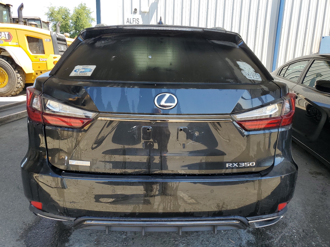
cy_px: 124
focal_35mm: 26
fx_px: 248
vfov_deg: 53.1
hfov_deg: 67.3
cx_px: 165
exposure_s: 1/500
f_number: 1.5
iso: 50
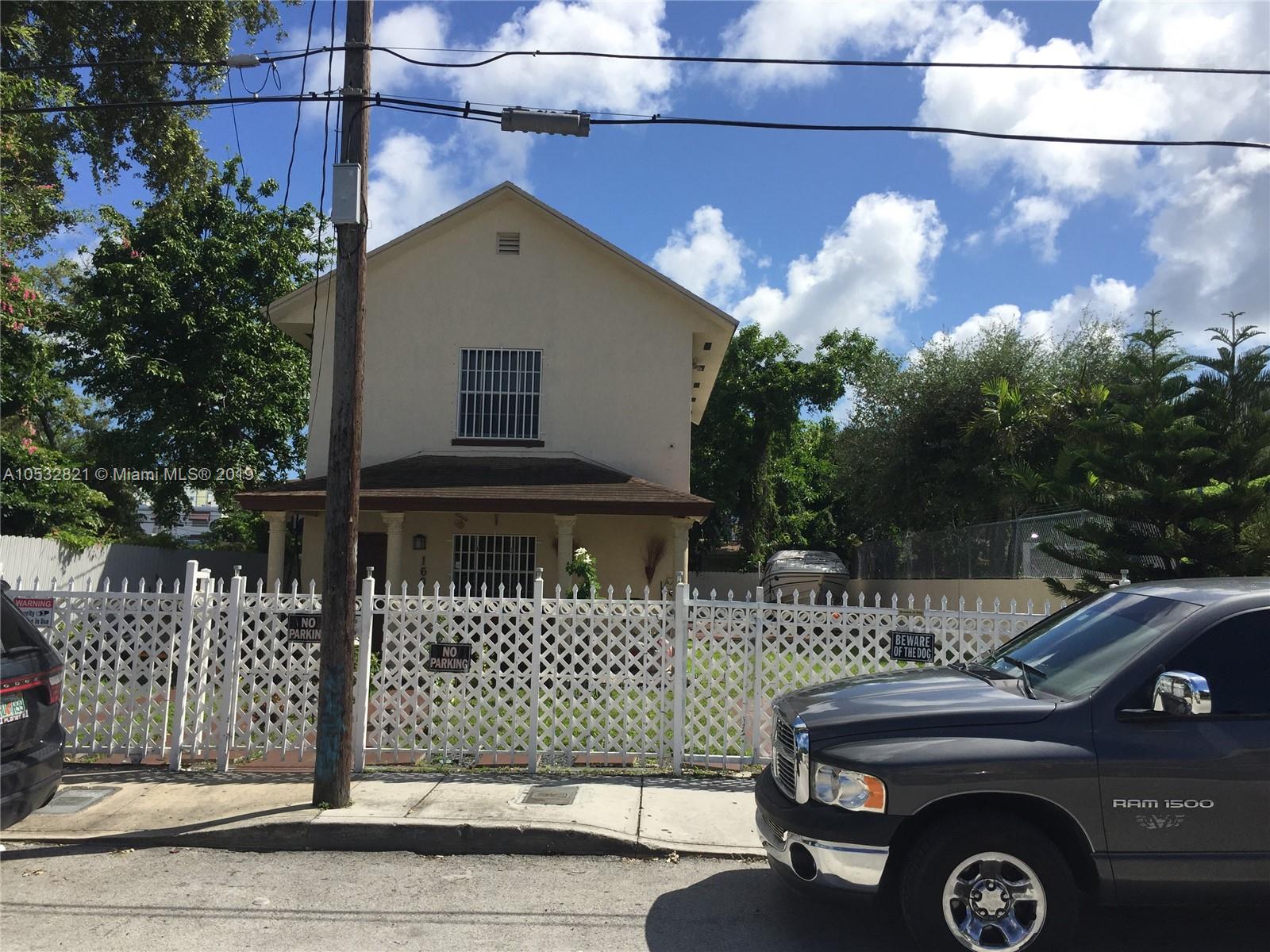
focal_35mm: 29
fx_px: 1064
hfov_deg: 61.7
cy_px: 476
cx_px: 635
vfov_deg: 48.2
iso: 32
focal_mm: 4.15
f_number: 2.2
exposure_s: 1/2639
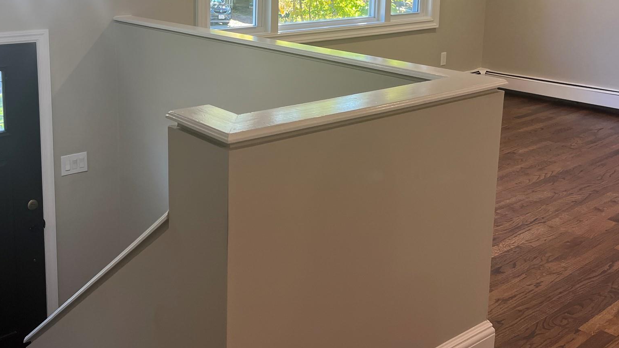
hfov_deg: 52.1
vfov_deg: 30.2
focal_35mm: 38
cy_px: 55
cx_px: 223
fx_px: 624
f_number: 1.6
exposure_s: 1/120
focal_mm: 5.1
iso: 80
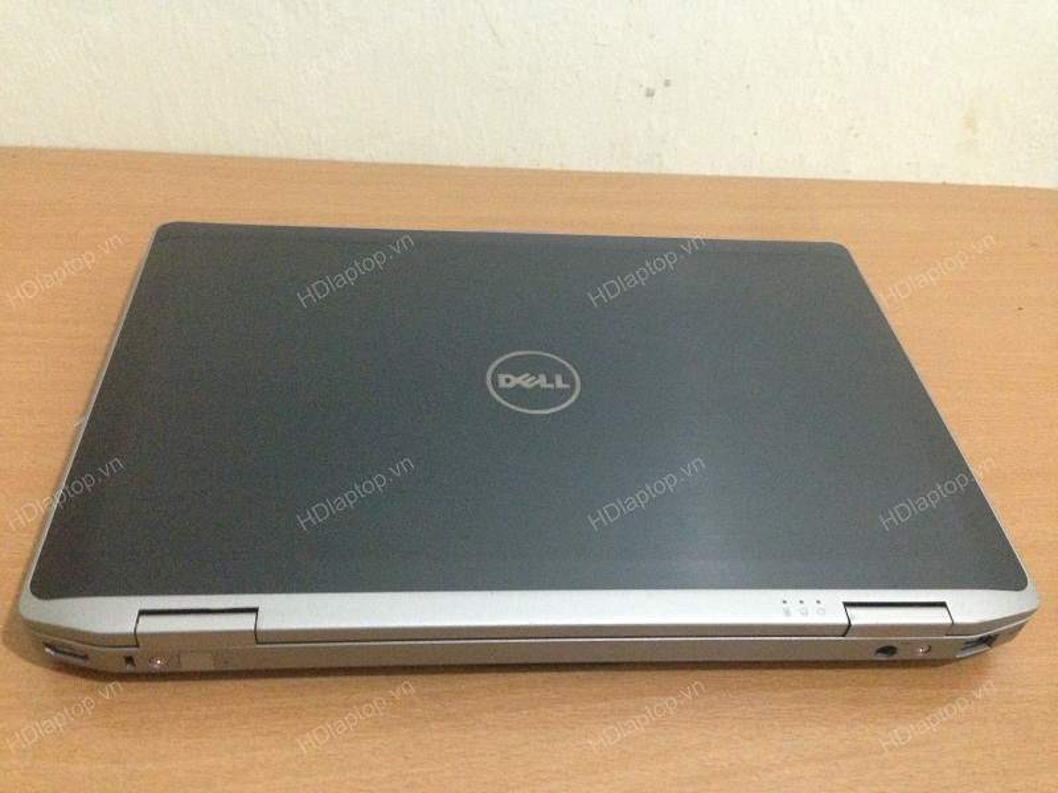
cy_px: 396
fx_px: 1009
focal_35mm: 33
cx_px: 529
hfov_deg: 55.4
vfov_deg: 42.9
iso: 640
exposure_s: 1/15
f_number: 2.4
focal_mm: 4.12
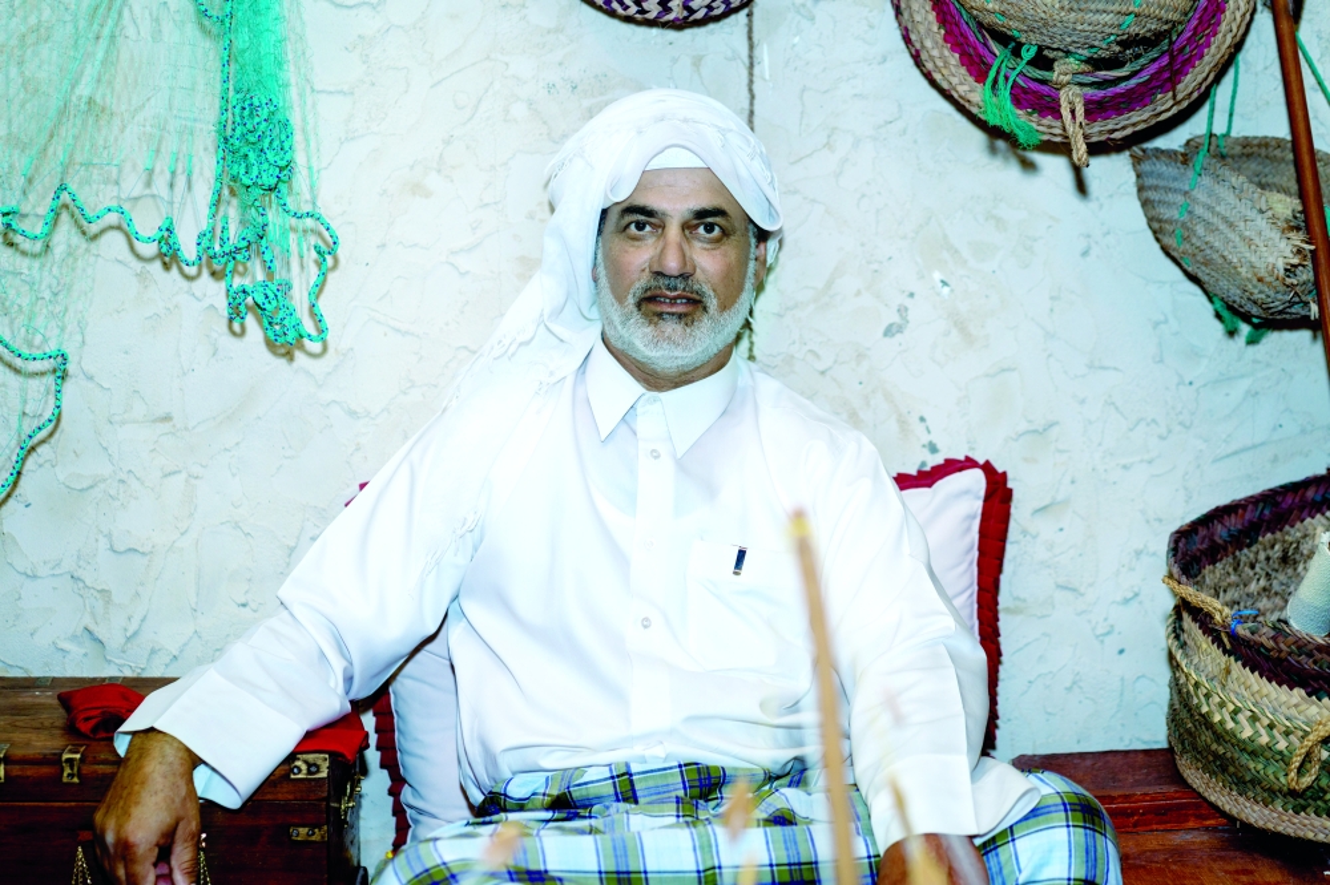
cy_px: 442
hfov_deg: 23.9
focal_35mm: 85
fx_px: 3139
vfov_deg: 16.1
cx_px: 665
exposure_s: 1/100
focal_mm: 85
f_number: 2.8
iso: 200
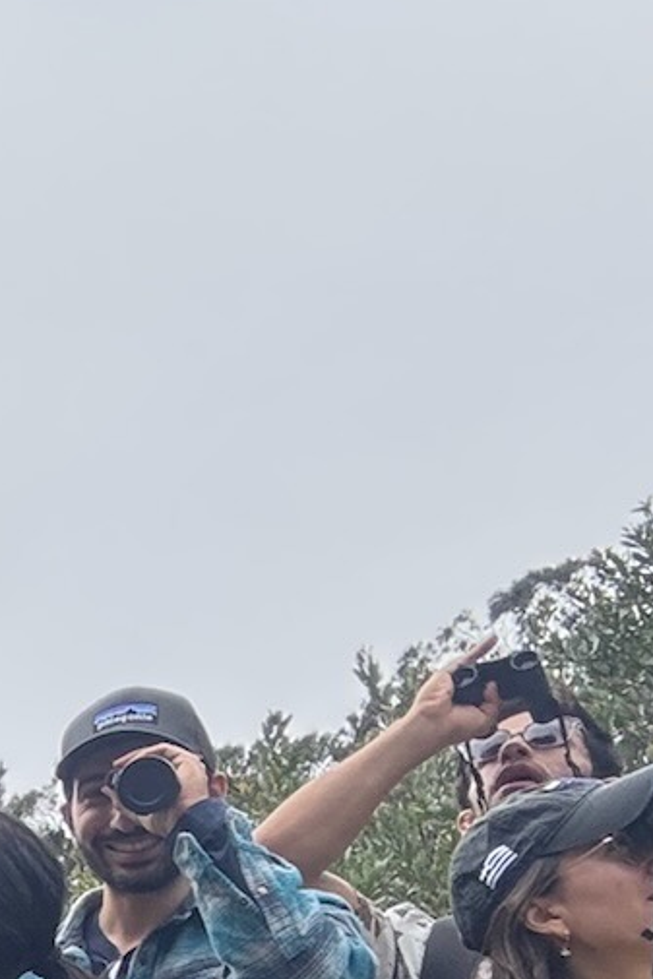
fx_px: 2637
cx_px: -820
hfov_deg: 11.9
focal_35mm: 97
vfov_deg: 19.2
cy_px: 1320
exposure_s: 1/569
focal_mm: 2.69
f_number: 1.9
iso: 25
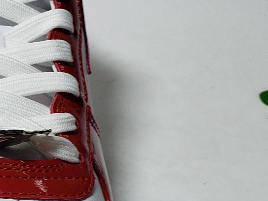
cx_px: -221
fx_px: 898
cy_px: 144
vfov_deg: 12.7
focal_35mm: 116
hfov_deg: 14.7
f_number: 2.4
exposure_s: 1/220
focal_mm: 4.3
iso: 50
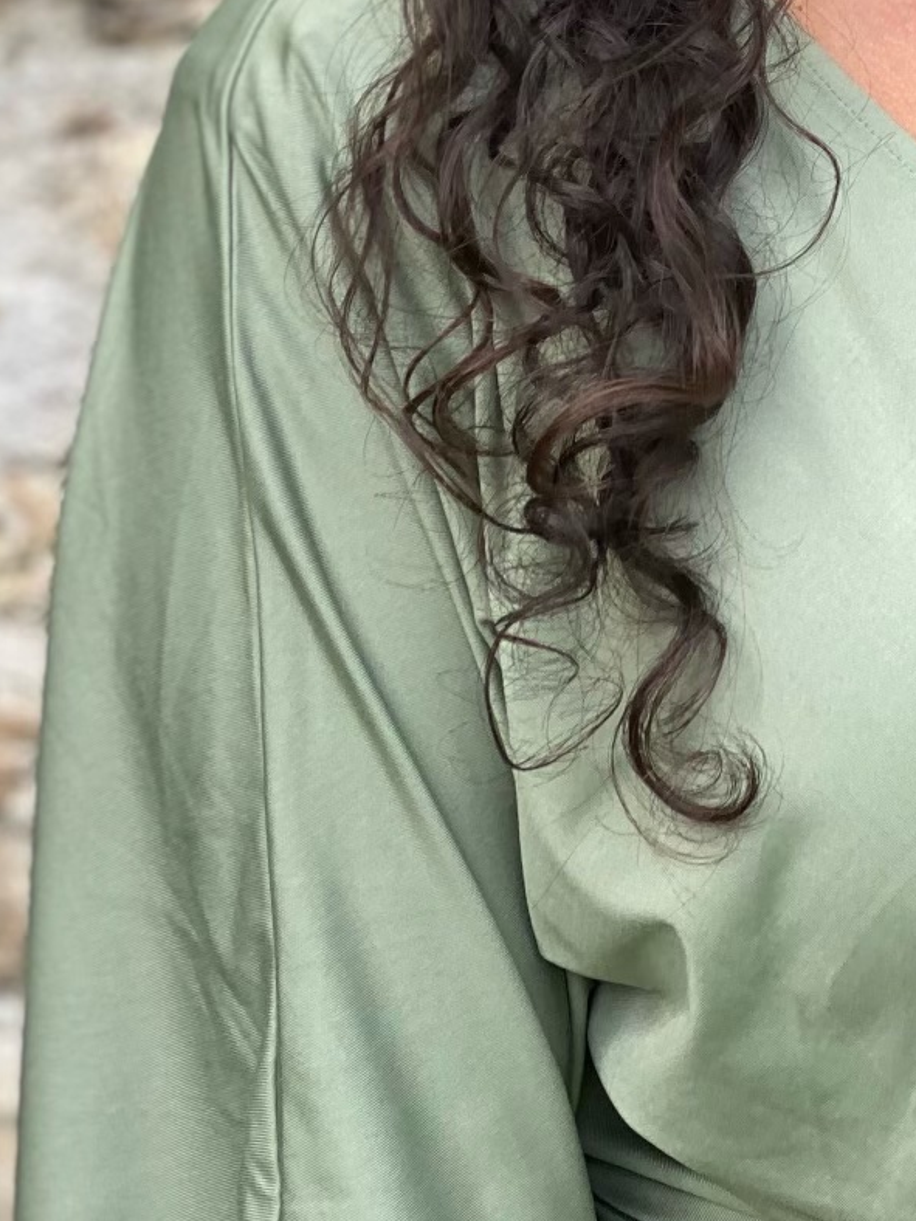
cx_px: 1065
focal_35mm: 133
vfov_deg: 14.4
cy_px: -180
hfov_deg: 11.0
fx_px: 4693
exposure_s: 1/177
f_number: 2
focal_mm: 6
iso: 20
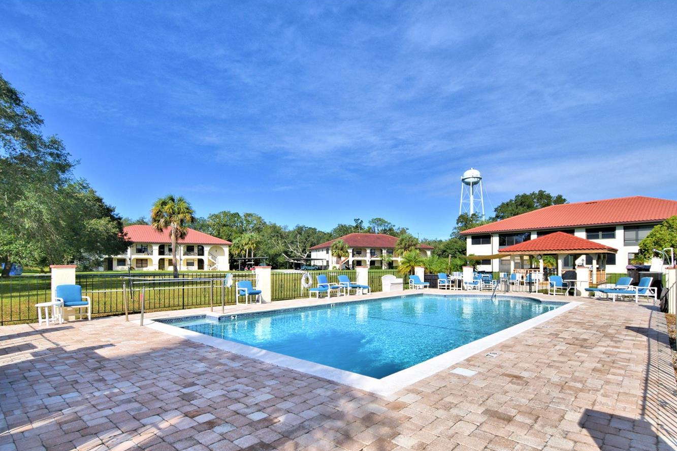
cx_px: 341
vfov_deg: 66.8
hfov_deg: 90.0
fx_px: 338
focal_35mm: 18
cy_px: 266
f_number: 4.5
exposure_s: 1/2500
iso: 100
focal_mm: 10
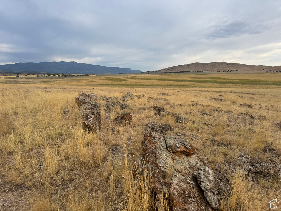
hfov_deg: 71.6
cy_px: 106
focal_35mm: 24
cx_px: 140
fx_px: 195
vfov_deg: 56.8
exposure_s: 1/1678
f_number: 1.78
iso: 80
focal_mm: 6.76
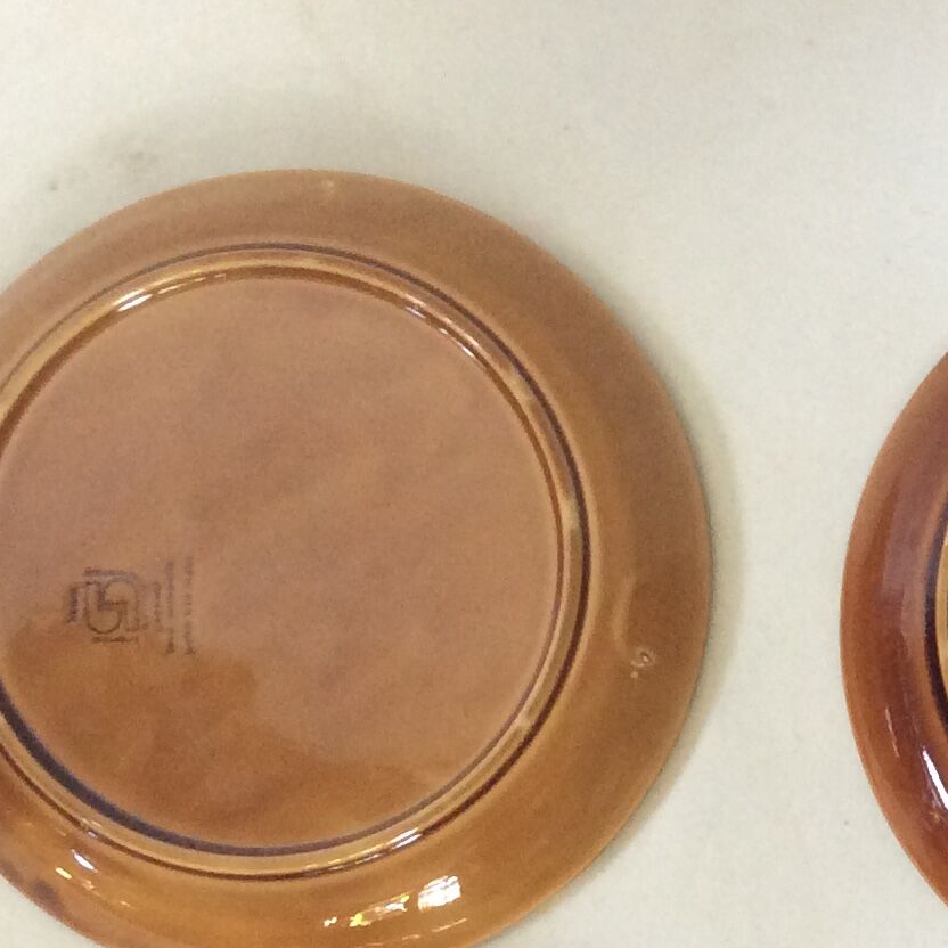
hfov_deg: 17.9
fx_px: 2727
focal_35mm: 88
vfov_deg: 19.1
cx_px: 1358
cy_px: 994
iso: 125
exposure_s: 1/25
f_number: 2.4
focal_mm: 3.3
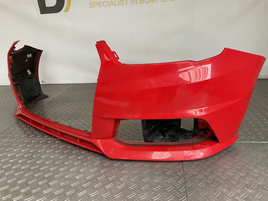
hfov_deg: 61.7
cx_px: 134
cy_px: 100
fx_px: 225
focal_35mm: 29
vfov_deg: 48.2
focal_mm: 3
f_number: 1.8
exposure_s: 1/60
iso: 200
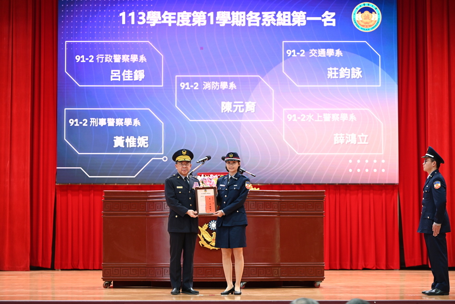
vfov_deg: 14.0
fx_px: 1239
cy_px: 152
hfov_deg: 20.8
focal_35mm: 98
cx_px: 228
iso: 800
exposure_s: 1/125
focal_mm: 98
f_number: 2.8
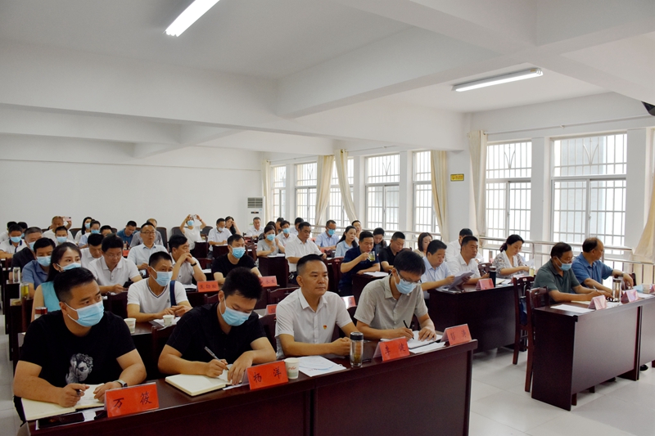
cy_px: 218
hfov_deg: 67.4
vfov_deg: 47.9
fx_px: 491
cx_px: 328
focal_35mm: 27
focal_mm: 18
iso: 800
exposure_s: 1/100
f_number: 5
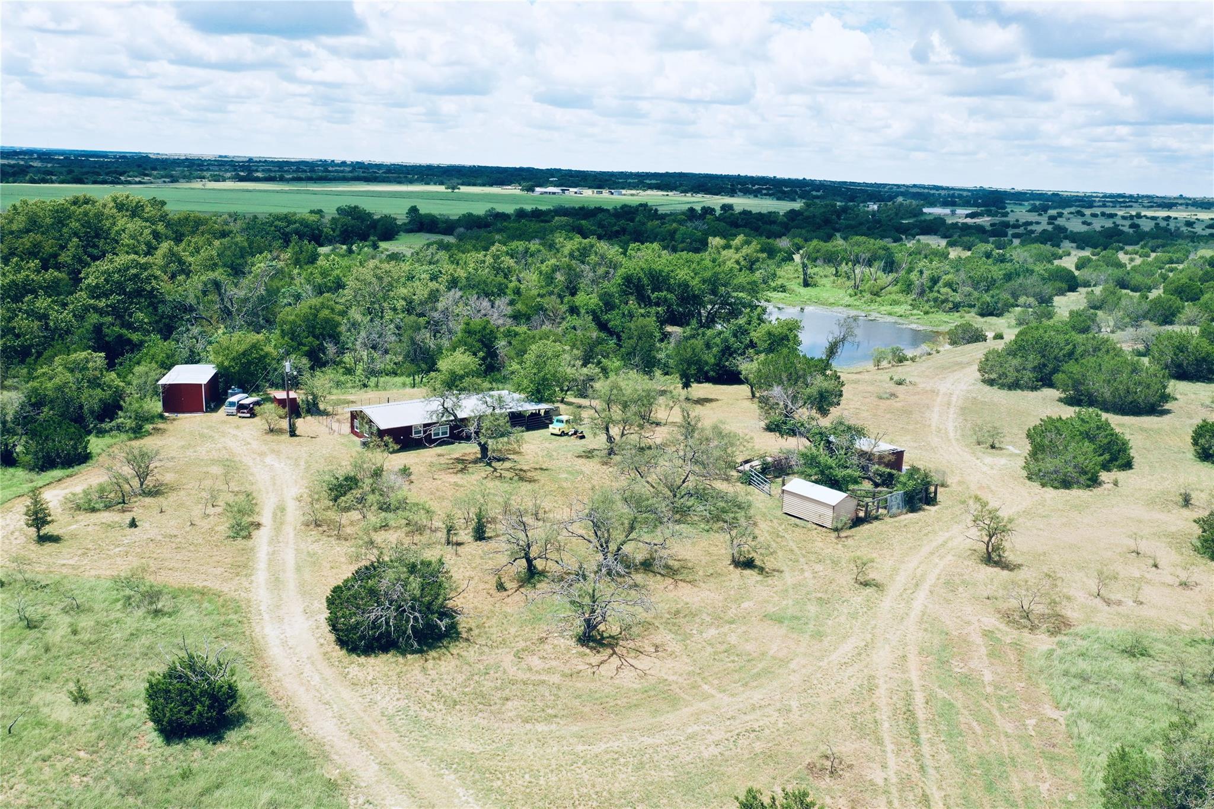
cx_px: 607
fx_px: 944
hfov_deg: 65.5
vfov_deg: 46.4
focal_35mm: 28
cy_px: 404
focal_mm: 10.26
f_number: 5.6
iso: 100
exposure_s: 1/400
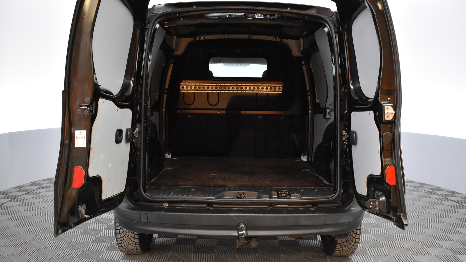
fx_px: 414
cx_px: 236
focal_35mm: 34
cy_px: 127
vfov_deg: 35.1
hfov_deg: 58.7
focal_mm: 21
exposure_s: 1/80
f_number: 4.5
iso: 3200
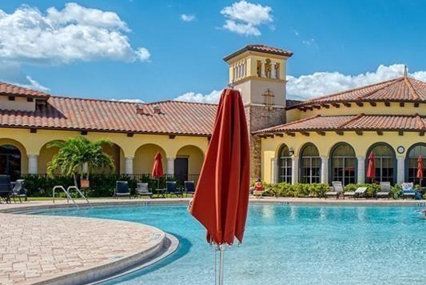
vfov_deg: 28.1
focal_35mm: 48
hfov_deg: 34.2
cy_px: 165
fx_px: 568
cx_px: 492
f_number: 7.1
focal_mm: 16
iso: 160
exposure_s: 1/3200
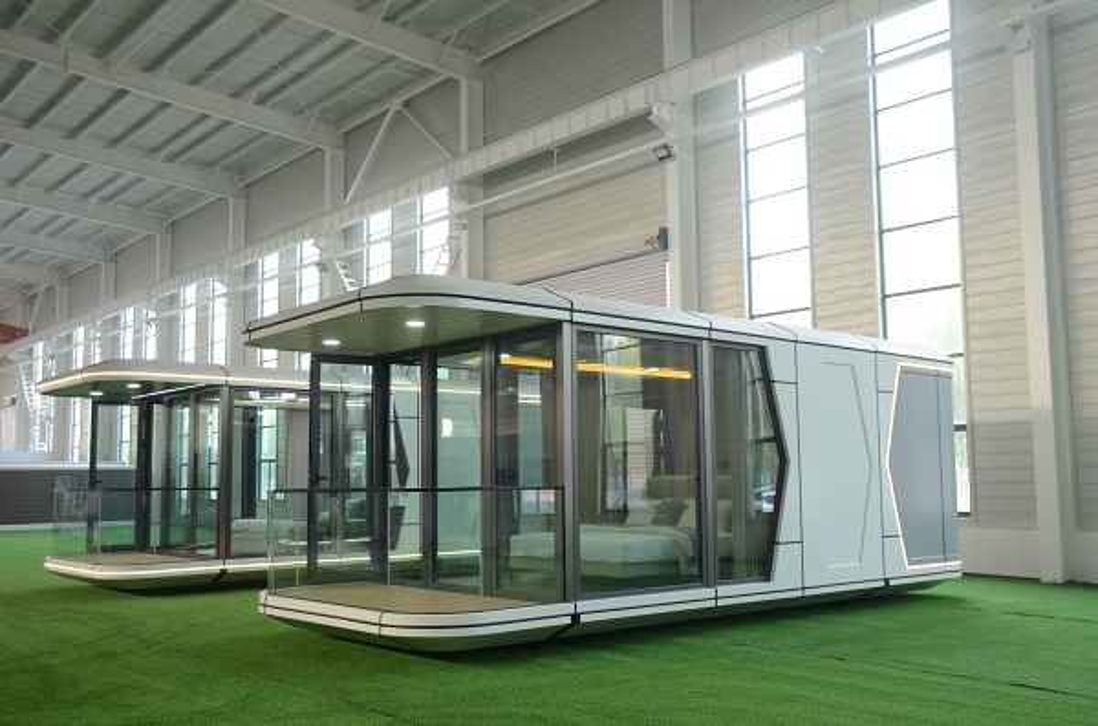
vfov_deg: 38.2
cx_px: 549
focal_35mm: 34
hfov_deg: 55.2
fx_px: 1050
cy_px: 363
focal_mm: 23
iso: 1000
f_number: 5.6
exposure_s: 1/125
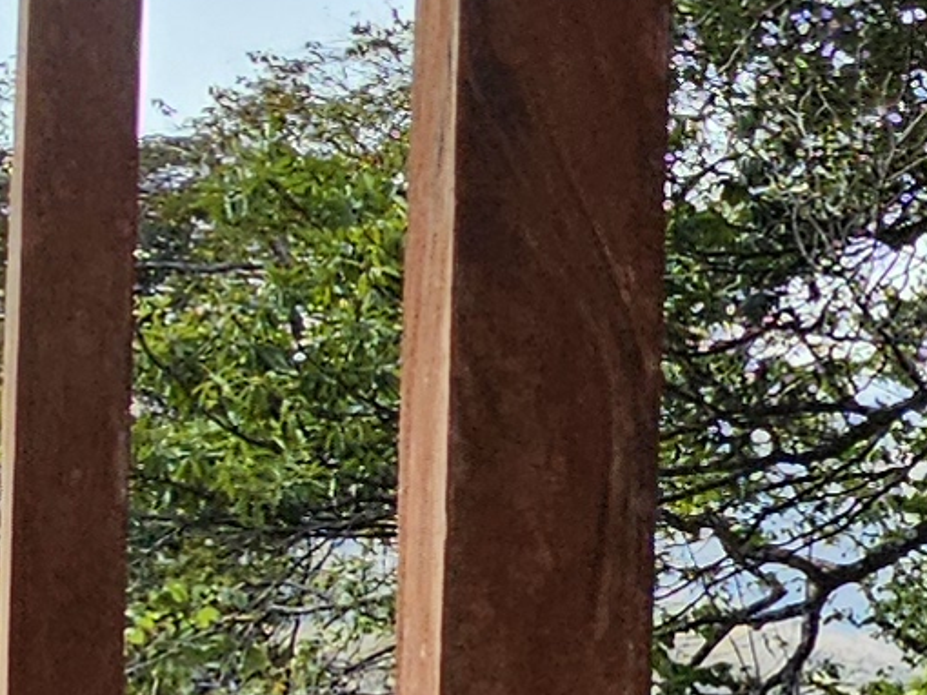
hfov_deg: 14.0
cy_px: 519
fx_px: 2730
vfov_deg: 14.4
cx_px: 2178
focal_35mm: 102
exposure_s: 1/609
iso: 50
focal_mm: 2.2
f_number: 2.2
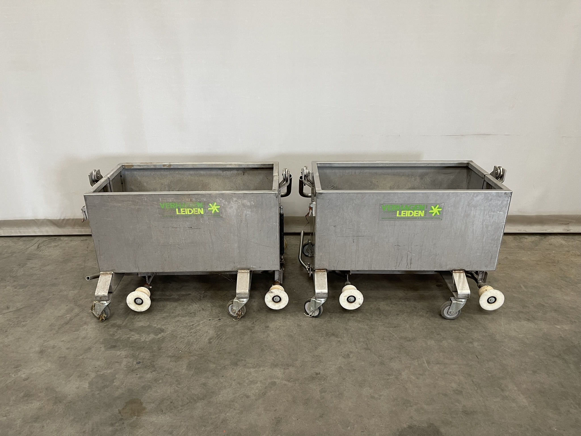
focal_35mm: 25
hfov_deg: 69.4
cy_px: 218
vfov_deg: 54.9
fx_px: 420
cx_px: 290
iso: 125
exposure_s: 1/79
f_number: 1.6
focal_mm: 5.1
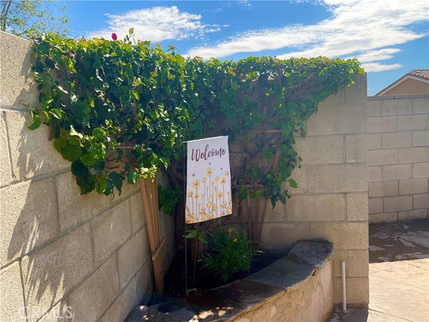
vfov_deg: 48.2
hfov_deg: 61.7
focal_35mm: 29
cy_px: 161
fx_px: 359
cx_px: 214
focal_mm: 3
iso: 16
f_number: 1.8
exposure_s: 1/1786
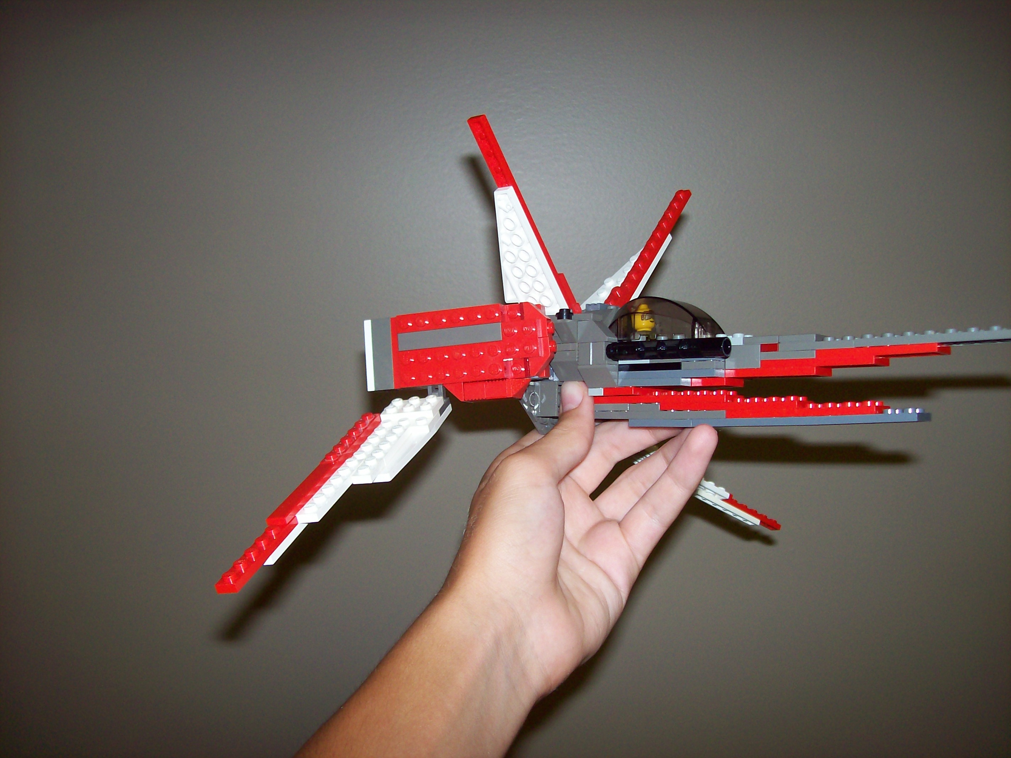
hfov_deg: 51.4
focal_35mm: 36
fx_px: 1051
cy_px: 379
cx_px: 506
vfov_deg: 39.6
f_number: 2.7
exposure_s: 1/64
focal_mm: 6
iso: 80
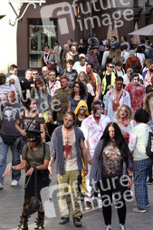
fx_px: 1206
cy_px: 61
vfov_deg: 10.9
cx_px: 113
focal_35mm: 189
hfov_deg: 7.2
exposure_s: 1/200
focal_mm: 120
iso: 400
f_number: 7.1
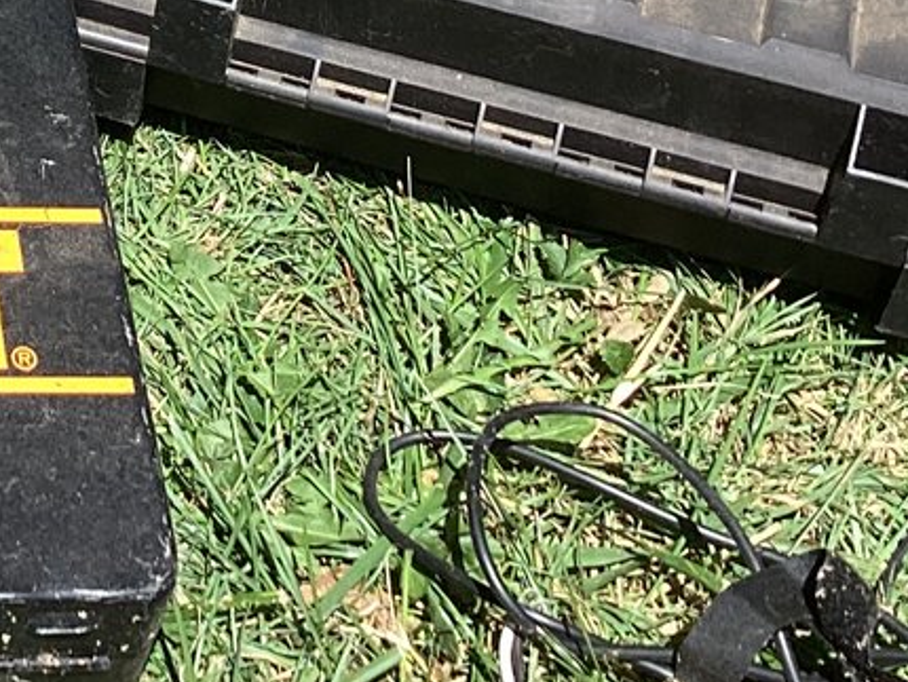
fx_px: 2861
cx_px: -263
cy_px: -305
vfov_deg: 13.0
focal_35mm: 109
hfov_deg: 17.0
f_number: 2.4
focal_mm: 3.3
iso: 25
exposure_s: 1/769
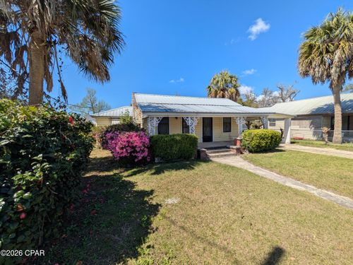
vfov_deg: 85.7
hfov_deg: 102.1
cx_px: 176
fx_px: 143
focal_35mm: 14
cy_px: 132
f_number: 2.2
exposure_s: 1/1718
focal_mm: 1.83
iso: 44
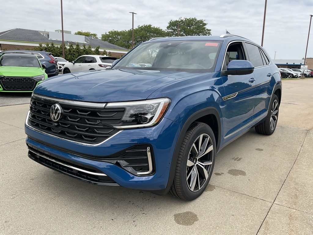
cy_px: 118
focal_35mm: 29
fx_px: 262
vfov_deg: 48.2
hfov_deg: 61.7
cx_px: 156
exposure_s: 1/1076
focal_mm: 3
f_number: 1.8
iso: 16
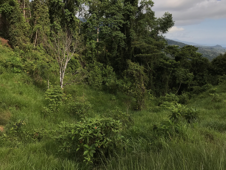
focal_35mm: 28
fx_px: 183
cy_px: 85
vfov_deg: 49.7
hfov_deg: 63.4
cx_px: 113
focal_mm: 3.99
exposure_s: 1/2227
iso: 20
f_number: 1.8
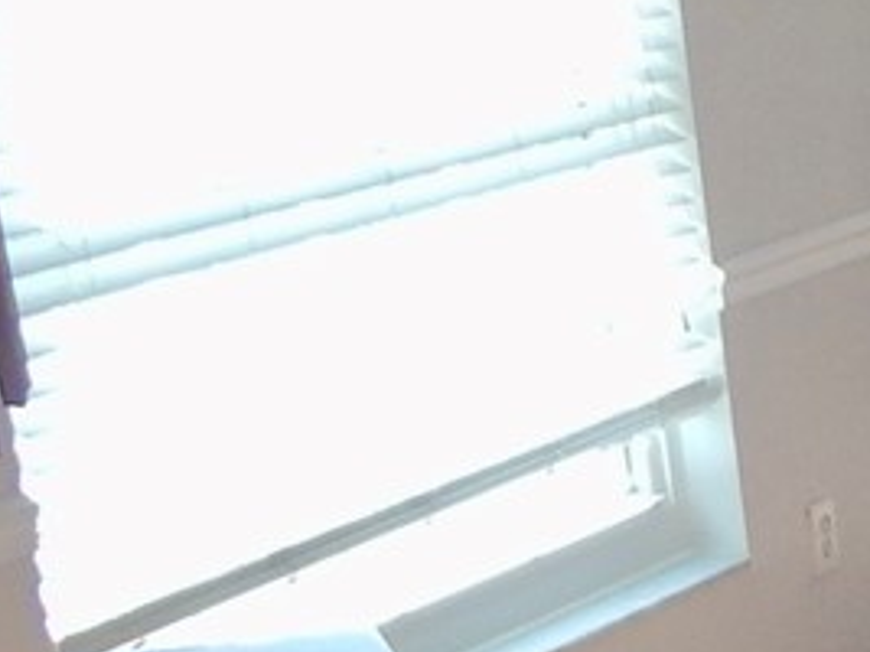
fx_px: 3316
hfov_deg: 12.1
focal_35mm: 132
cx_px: 2072
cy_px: 844
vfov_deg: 11.0
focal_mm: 4
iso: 125
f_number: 3
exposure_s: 1/60
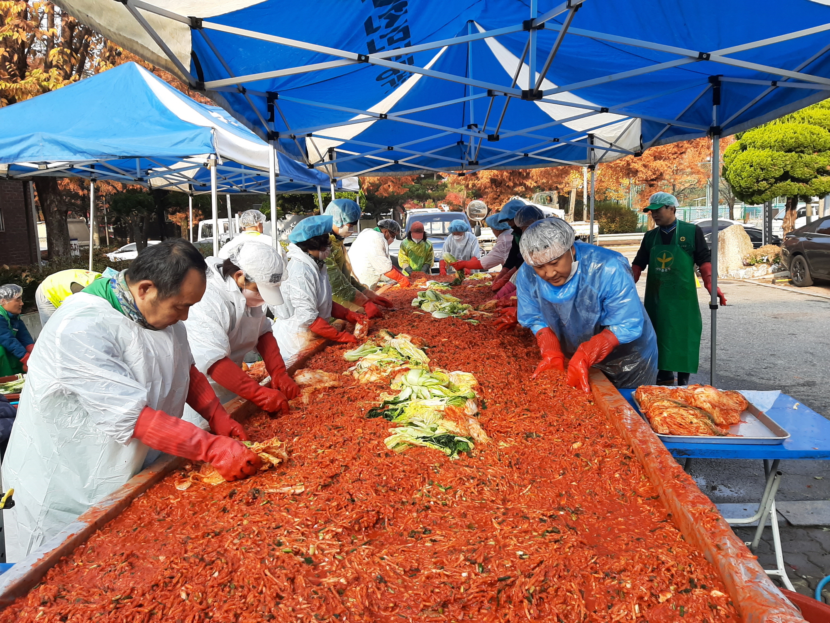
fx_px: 623
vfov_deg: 53.1
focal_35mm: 26
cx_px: 415
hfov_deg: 67.3
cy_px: 312
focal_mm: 3.93
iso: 40
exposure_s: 1/535
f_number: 1.7
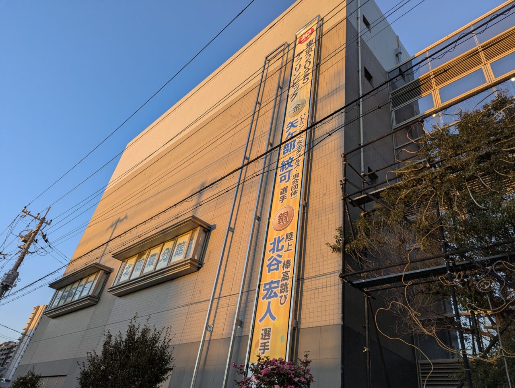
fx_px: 358
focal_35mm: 24
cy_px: 194
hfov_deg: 71.5
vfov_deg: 56.9
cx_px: 258
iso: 40
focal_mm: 6.81
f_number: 1.85
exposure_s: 1/587
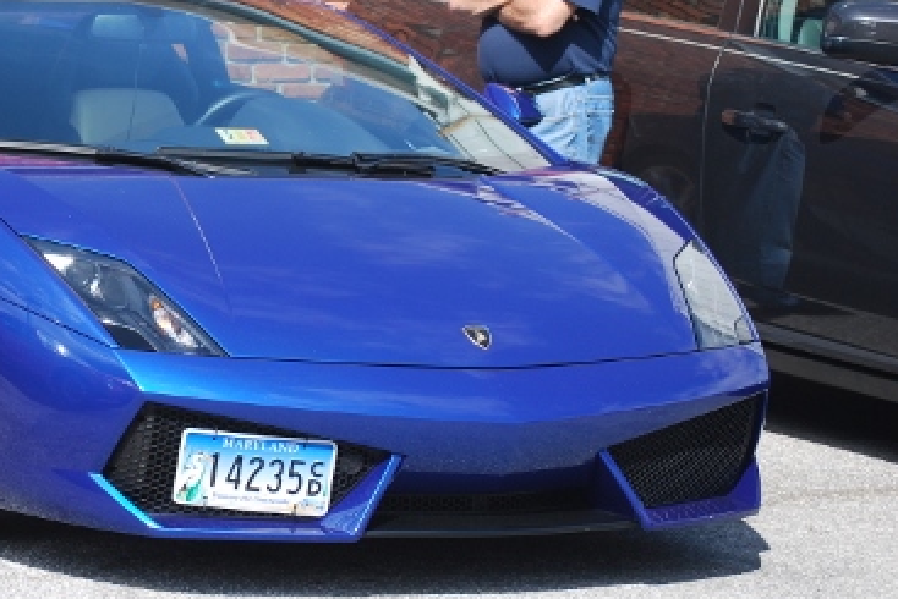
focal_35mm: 157
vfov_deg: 8.7
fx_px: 3918
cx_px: 147
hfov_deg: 13.0
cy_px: 142
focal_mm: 60
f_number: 5.6
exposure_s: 1/500
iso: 200
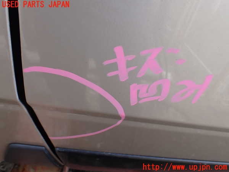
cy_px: 86
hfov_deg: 60.0
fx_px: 198
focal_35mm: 30
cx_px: 114
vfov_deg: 46.8
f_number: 3.2
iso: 100
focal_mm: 5.4
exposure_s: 1/125
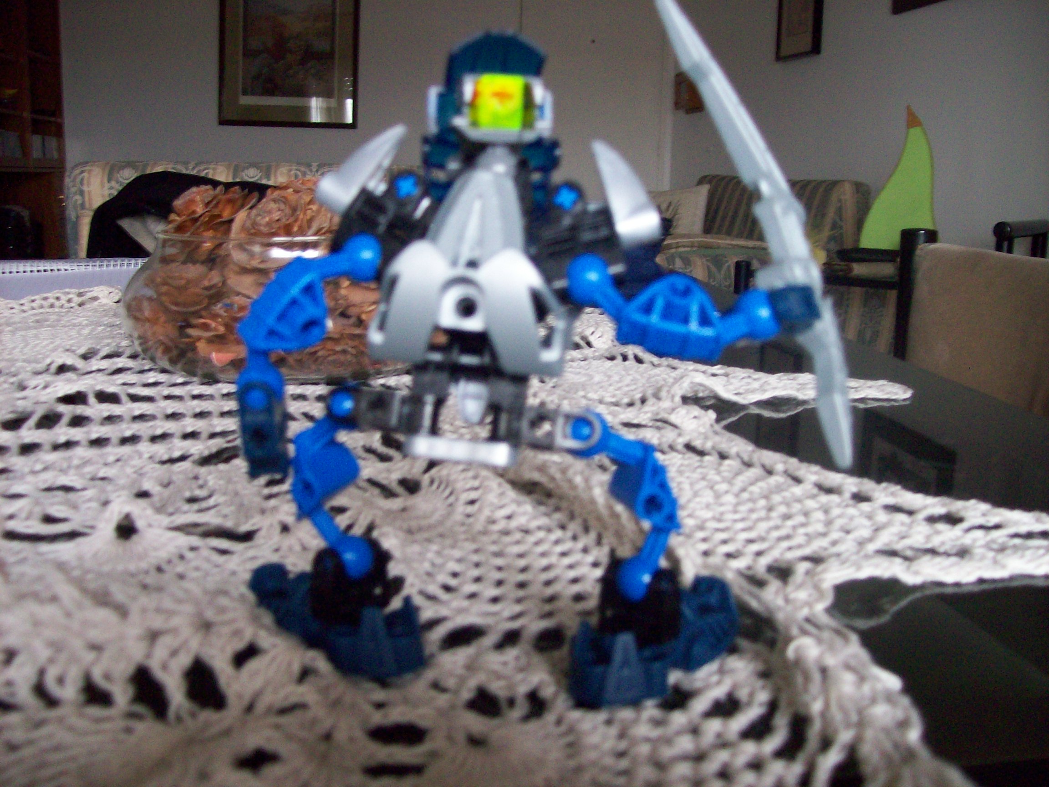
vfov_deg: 39.7
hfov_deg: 51.4
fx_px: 1091
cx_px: 524
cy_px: 394
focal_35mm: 36
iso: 160
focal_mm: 6
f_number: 2.7
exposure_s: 1/11.6
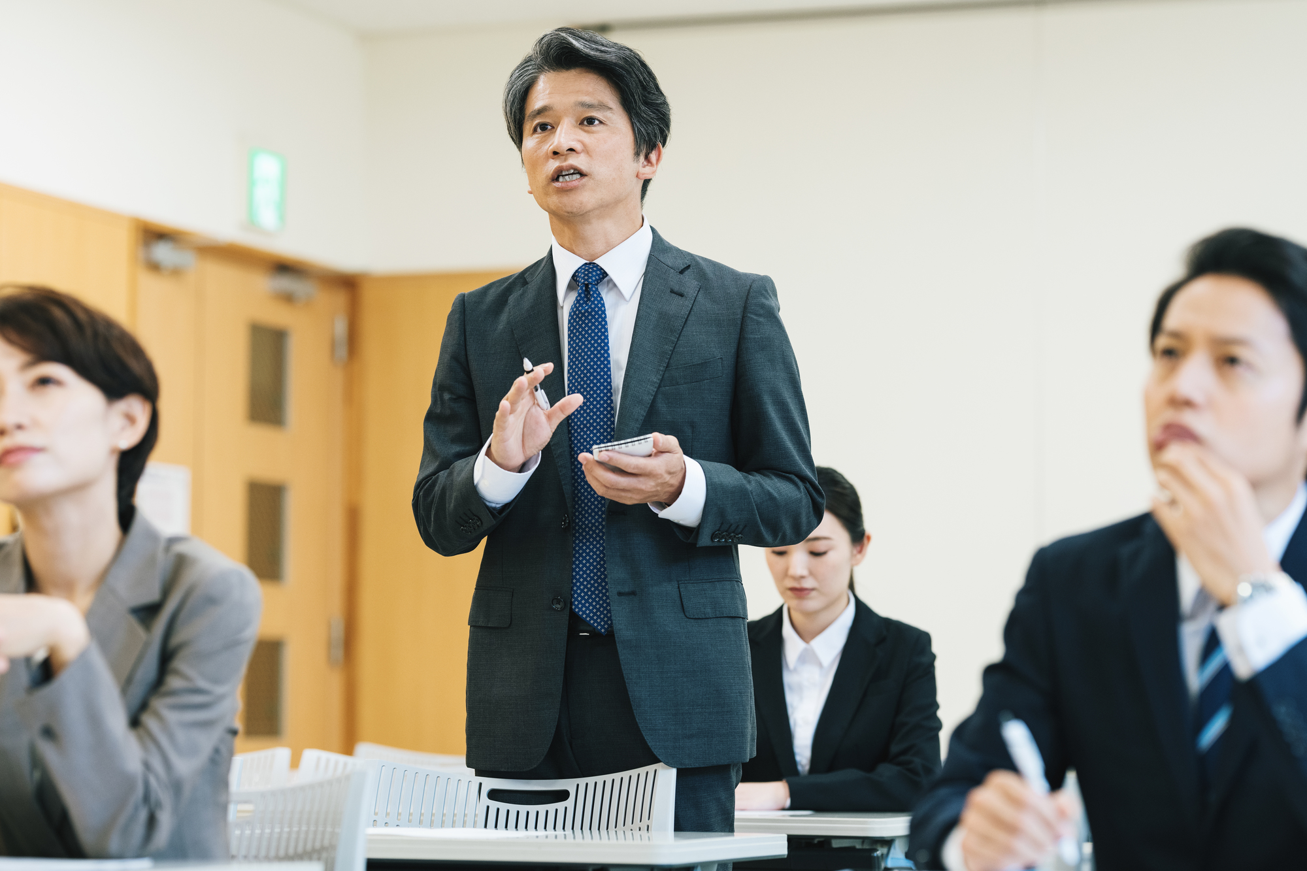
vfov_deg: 13.0
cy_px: 436
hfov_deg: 19.5
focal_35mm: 105
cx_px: 654
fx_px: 3811
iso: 640
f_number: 2.8
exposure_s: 1/200
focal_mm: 105
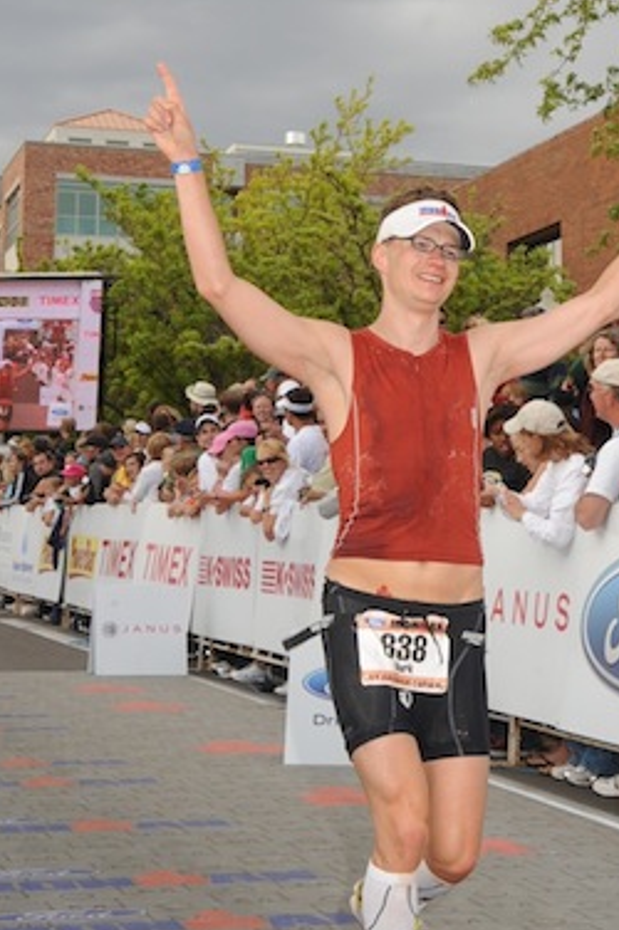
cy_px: 301
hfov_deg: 16.1
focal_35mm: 84
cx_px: 513
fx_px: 2170
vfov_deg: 24.1
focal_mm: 42
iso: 500
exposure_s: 1/250
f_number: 10
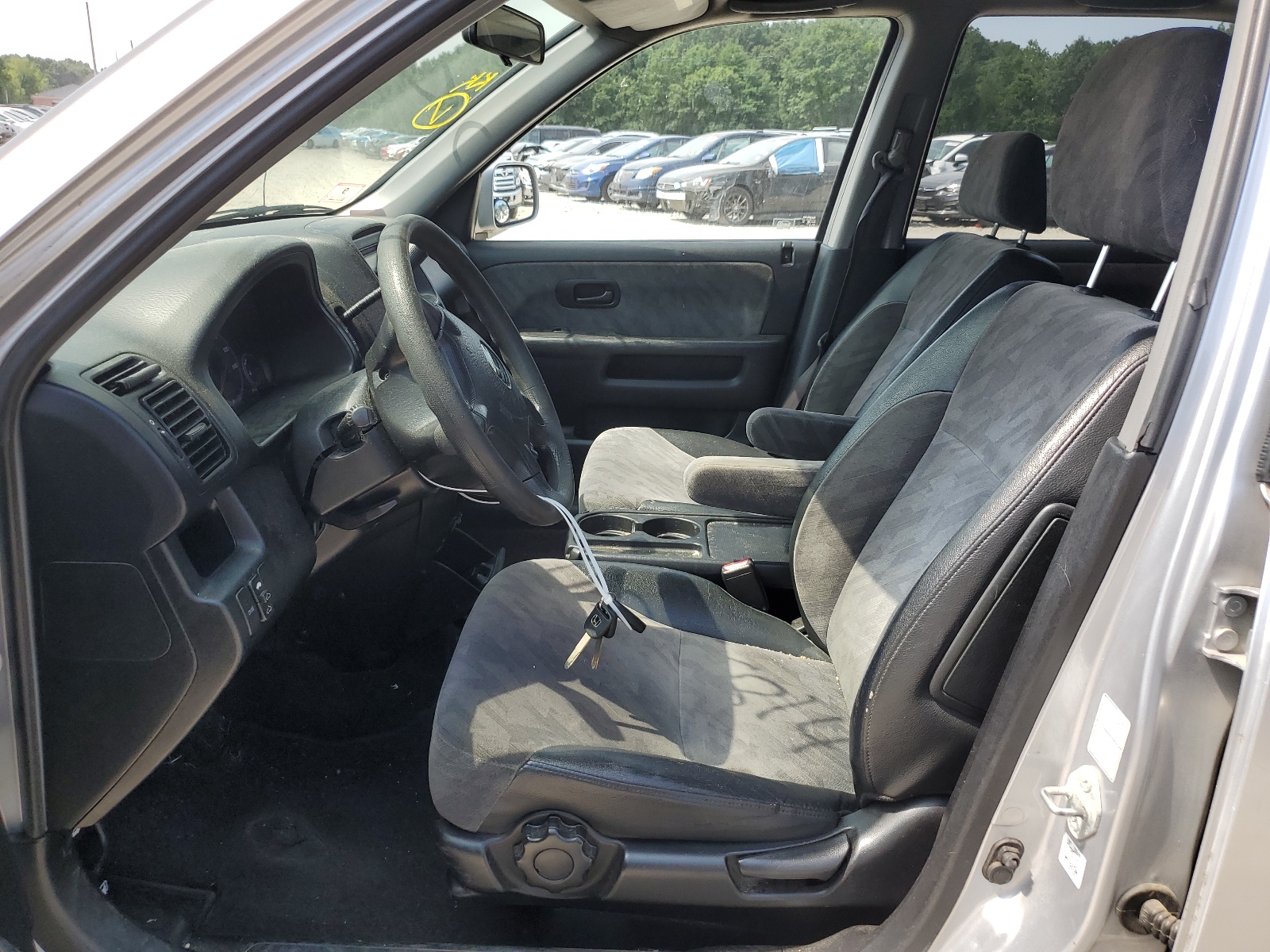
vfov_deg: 53.1
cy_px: 476
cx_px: 635
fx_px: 954
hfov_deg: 67.3
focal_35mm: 26
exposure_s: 1/1000
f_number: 1.5
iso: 50
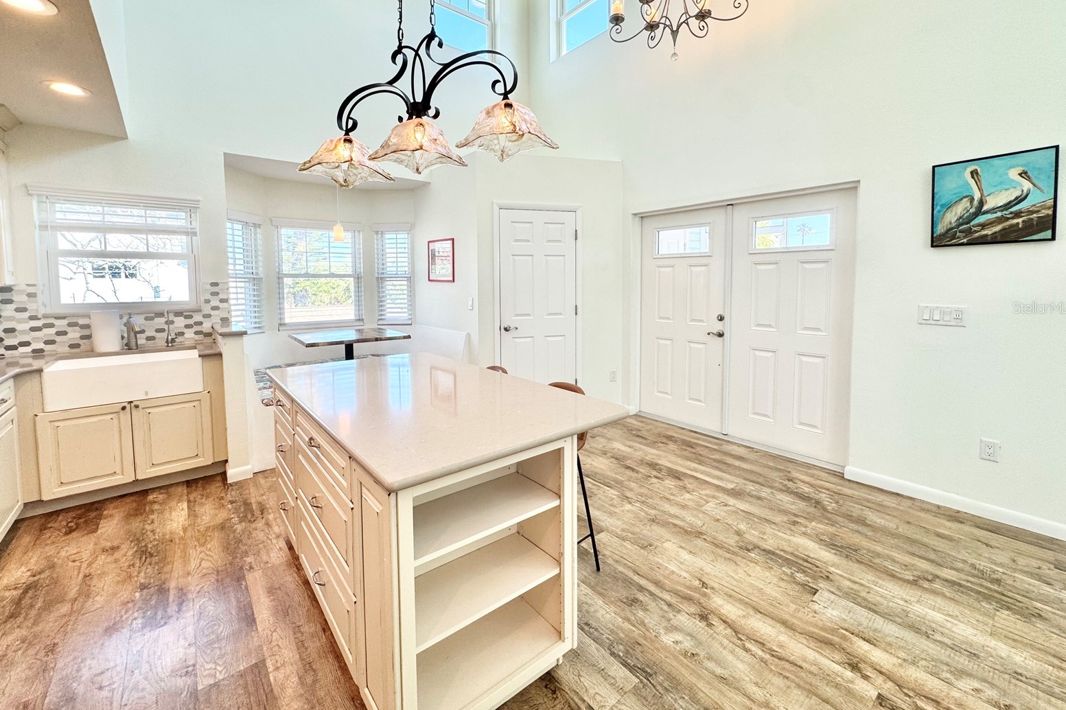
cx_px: 529
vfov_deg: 76.9
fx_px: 444
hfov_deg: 100.4
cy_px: 307
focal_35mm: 15
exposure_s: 1/120
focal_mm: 2.22
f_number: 2.2
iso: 80
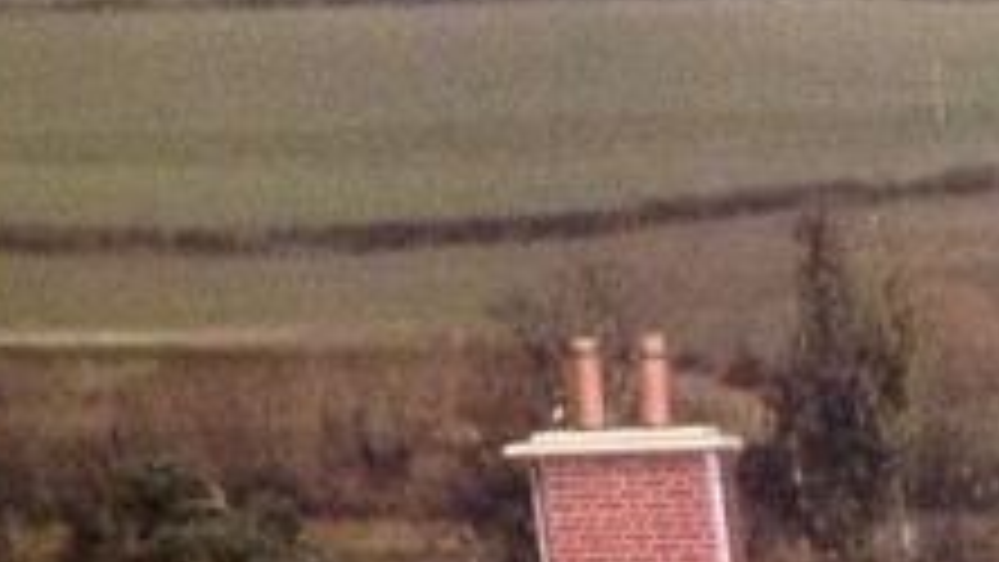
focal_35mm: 173
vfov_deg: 6.5
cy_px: 1619
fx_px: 4584
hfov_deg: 11.1
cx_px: 2131
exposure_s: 1/24
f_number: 2.4
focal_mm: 3.3
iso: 200
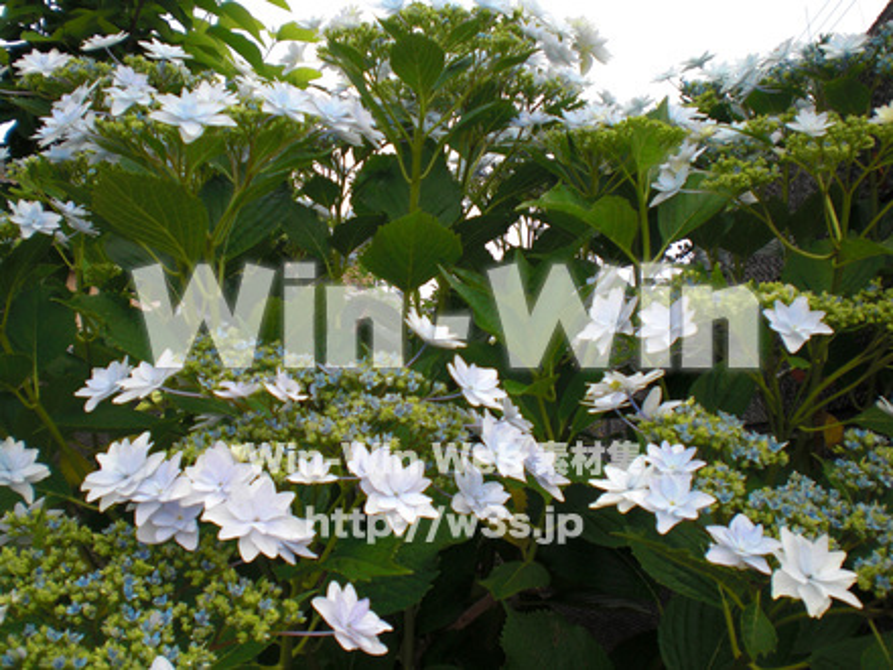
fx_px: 980
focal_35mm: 38
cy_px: 335
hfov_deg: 49.0
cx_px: 446
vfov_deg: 37.7
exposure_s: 1/400
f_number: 3.1
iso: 64
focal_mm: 6.3
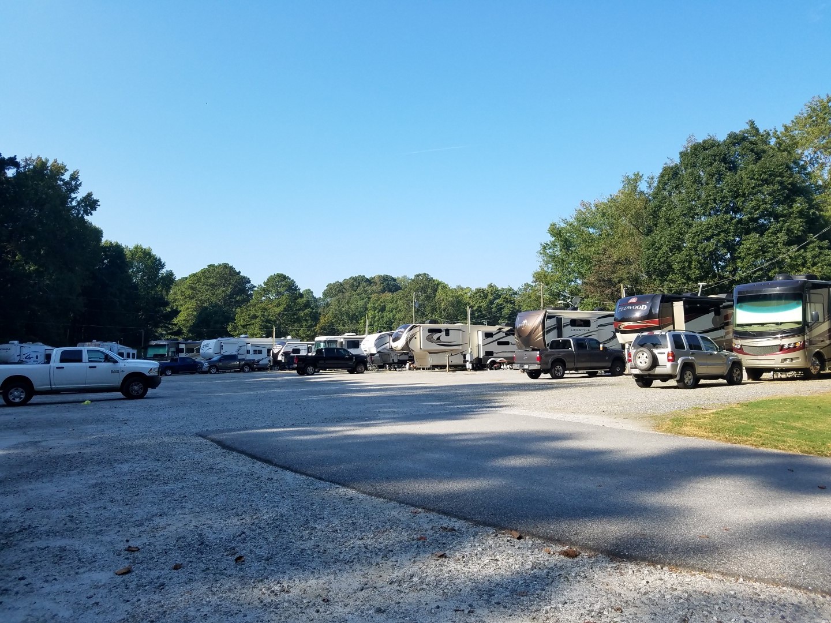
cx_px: 416
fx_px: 624
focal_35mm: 26
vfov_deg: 53.1
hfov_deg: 67.3
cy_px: 312
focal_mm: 4.2
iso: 50
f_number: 1.7
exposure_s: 1/1448
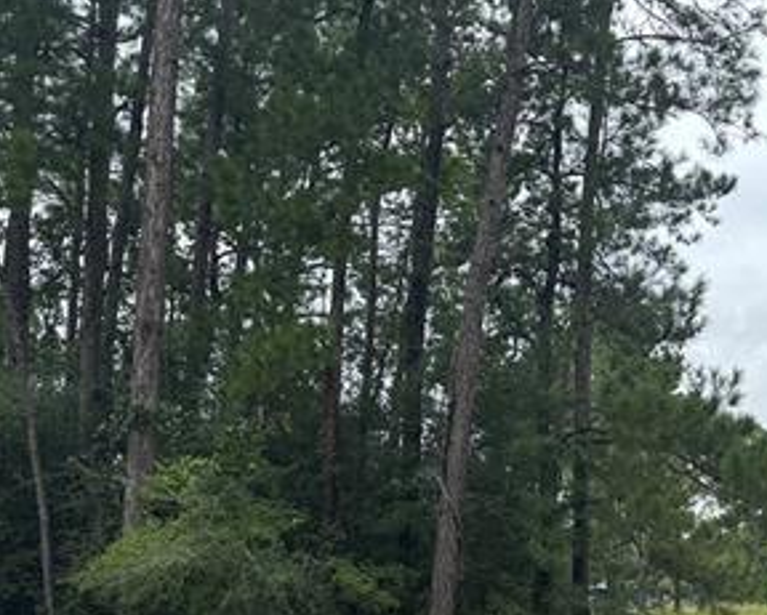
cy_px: 455
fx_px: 1182
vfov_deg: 28.8
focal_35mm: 52
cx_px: 762
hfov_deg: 33.1
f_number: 1.78
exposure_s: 1/1453
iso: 80
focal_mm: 6.86
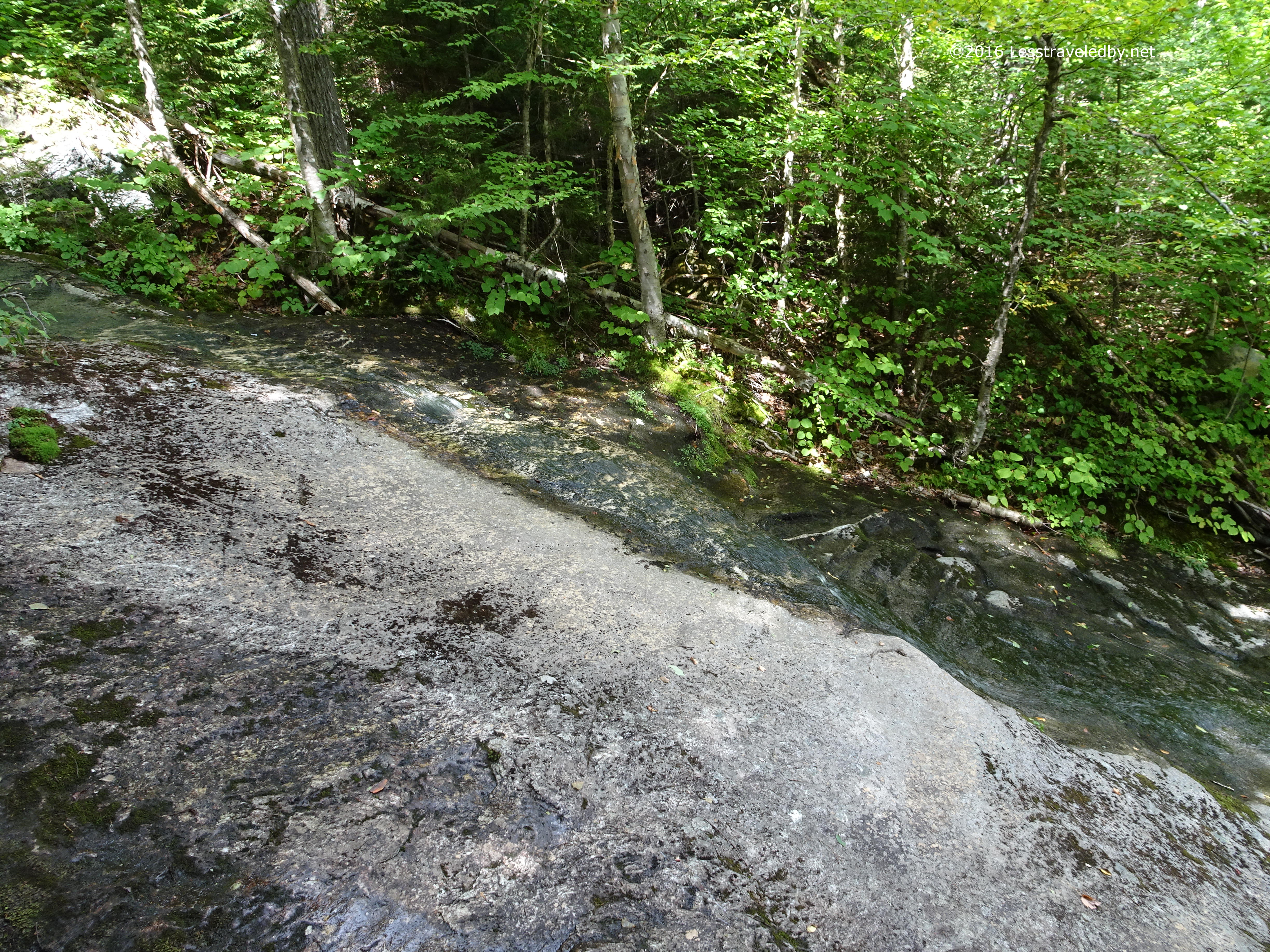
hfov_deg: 71.6
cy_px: 476
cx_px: 635
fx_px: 881
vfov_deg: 56.8
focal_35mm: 24
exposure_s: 1/50
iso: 80
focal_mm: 4.1
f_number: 3.5
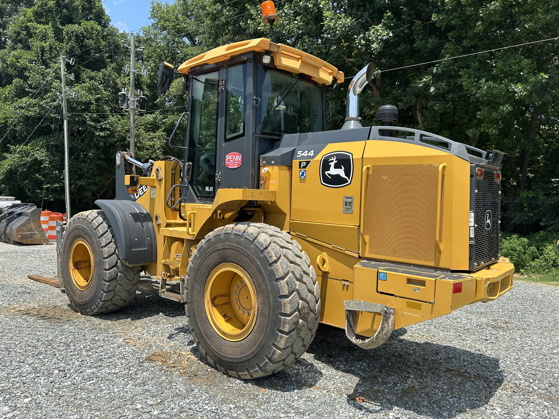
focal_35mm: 26
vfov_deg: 53.1
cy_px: 210
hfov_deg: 67.3
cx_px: 280
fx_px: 420
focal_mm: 5.7
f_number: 1.5
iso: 50
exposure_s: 1/2762
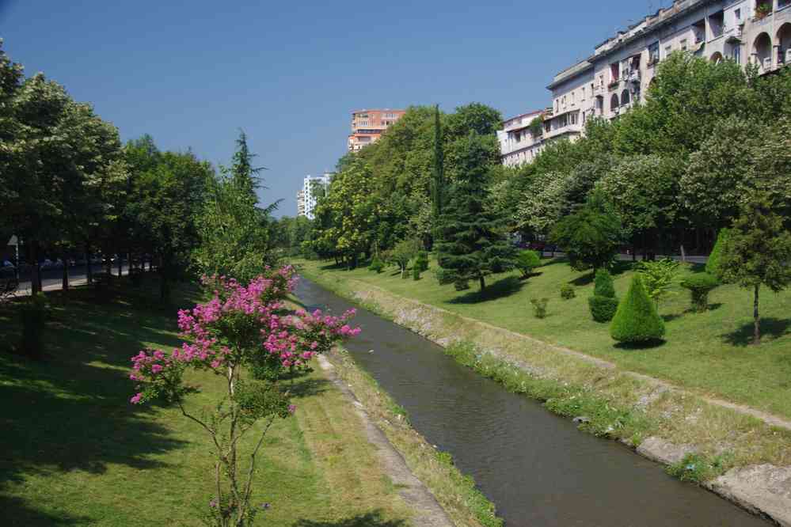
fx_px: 887
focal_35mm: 40
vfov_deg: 33.1
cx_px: 396
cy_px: 264
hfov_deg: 48.1
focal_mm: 26.9
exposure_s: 1/80
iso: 200
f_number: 11
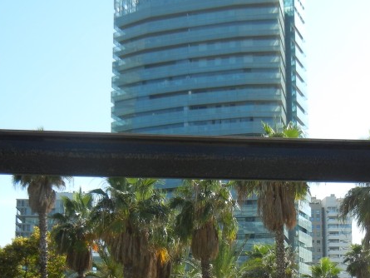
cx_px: 219
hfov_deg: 28.1
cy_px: 266
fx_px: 738
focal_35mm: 69
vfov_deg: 20.7
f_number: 3.5
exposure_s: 1/824
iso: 160
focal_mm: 5.4
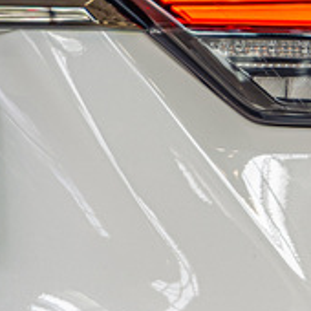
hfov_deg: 4.5
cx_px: 707
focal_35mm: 384
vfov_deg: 4.6
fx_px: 3903
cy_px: 315
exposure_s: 1/200
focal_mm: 75
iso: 200
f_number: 2.8
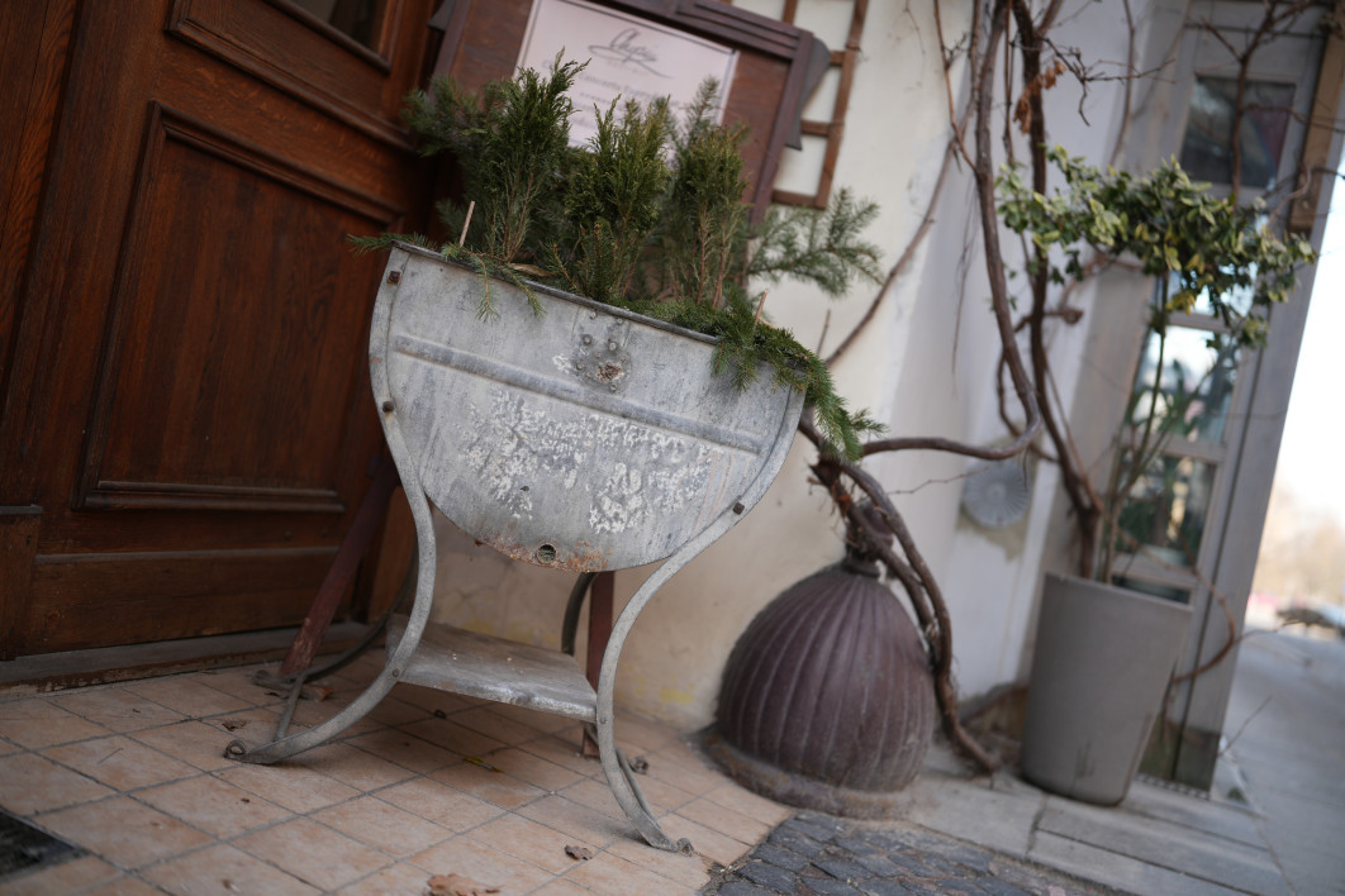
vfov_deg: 37.9
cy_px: 448
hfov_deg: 54.4
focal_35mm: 35
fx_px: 1308
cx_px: 672
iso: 100
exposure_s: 1/640
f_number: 1.2
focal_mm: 35
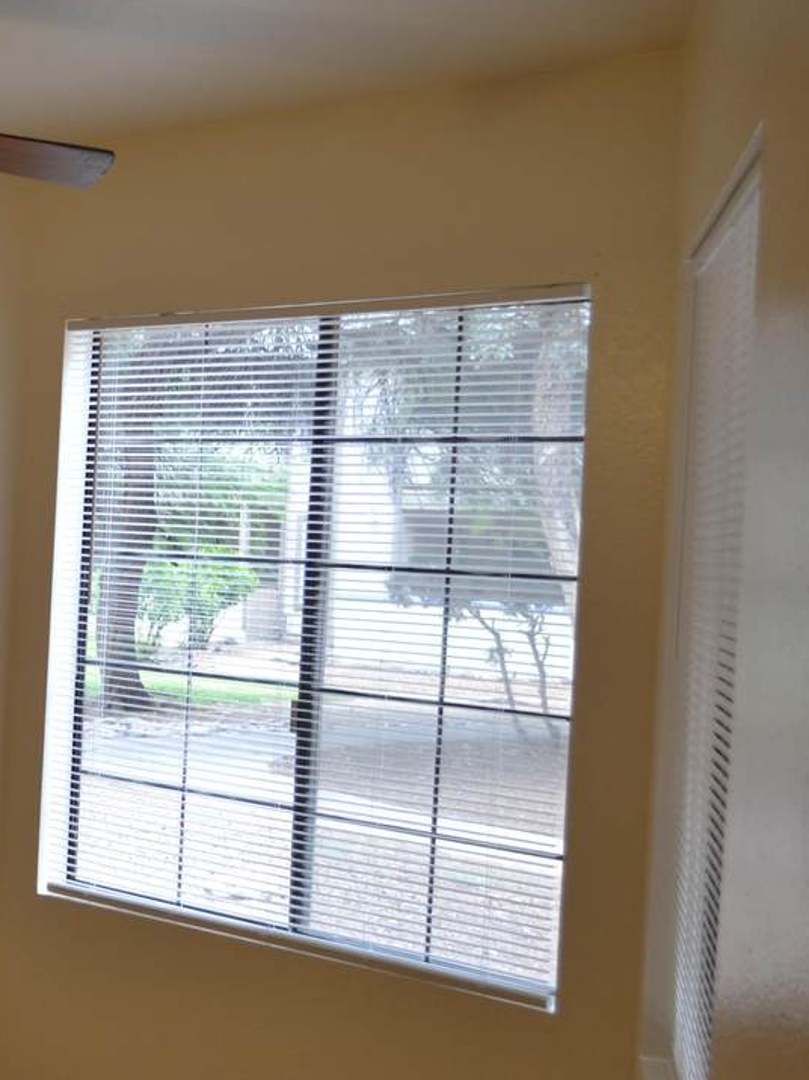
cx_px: 9
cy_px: 578
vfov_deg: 31.2
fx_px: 1933
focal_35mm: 62
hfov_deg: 22.8
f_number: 4.2
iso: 400
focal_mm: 24
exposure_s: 1/60
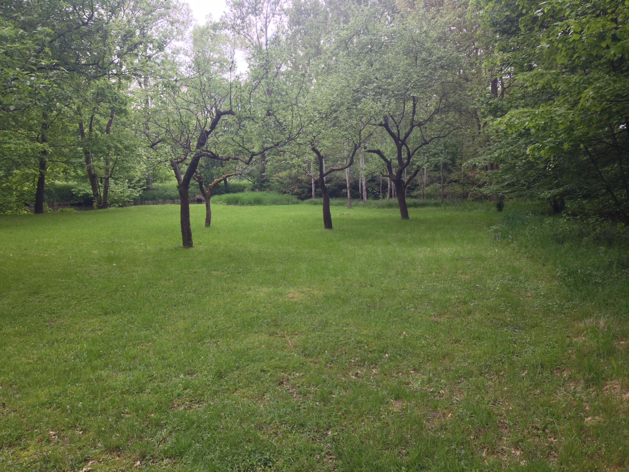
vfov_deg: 42.9
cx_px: 314
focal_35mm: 33
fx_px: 600
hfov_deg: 55.4
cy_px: 236
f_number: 2.4
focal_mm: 4.12
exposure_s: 1/120
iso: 50
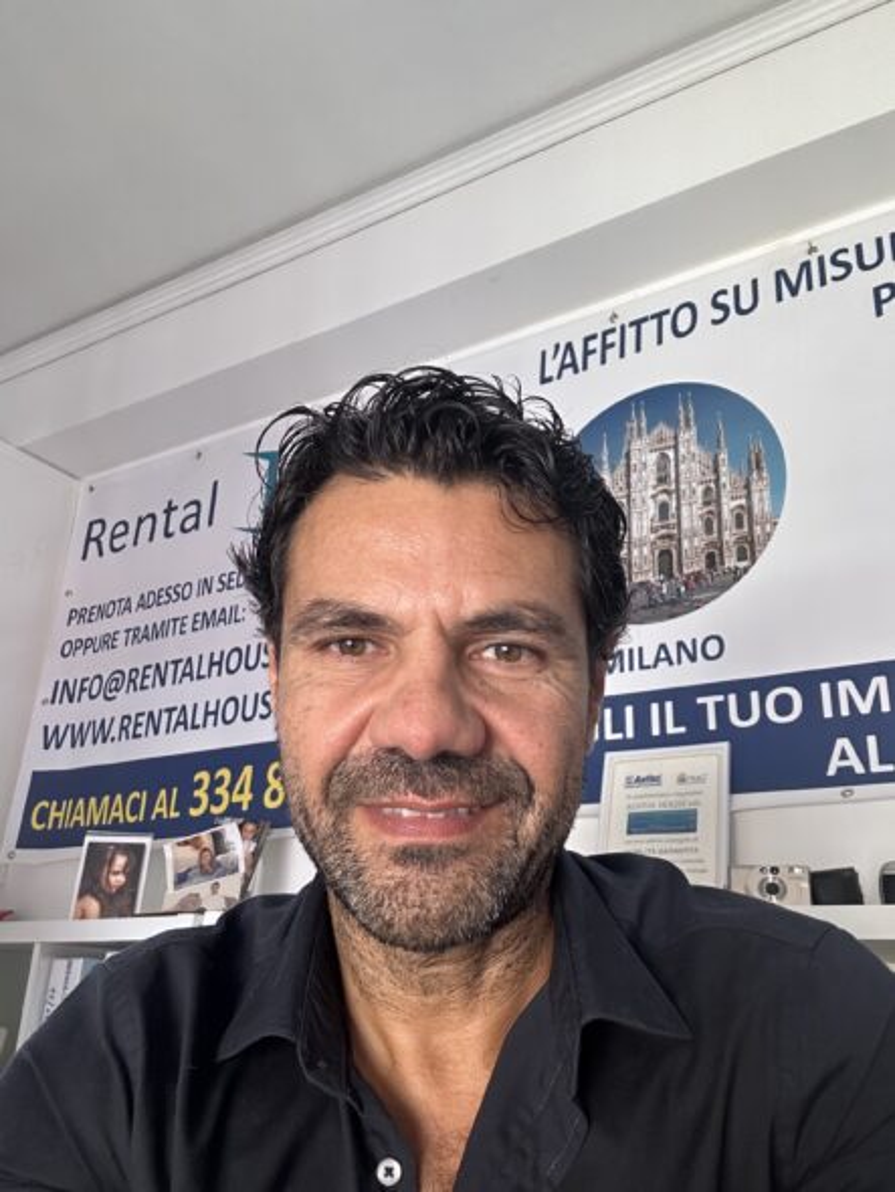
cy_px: 596
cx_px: 448
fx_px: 1033
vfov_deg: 59.9
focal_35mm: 30
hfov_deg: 46.8
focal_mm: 2.69
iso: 125
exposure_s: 1/60
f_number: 1.9
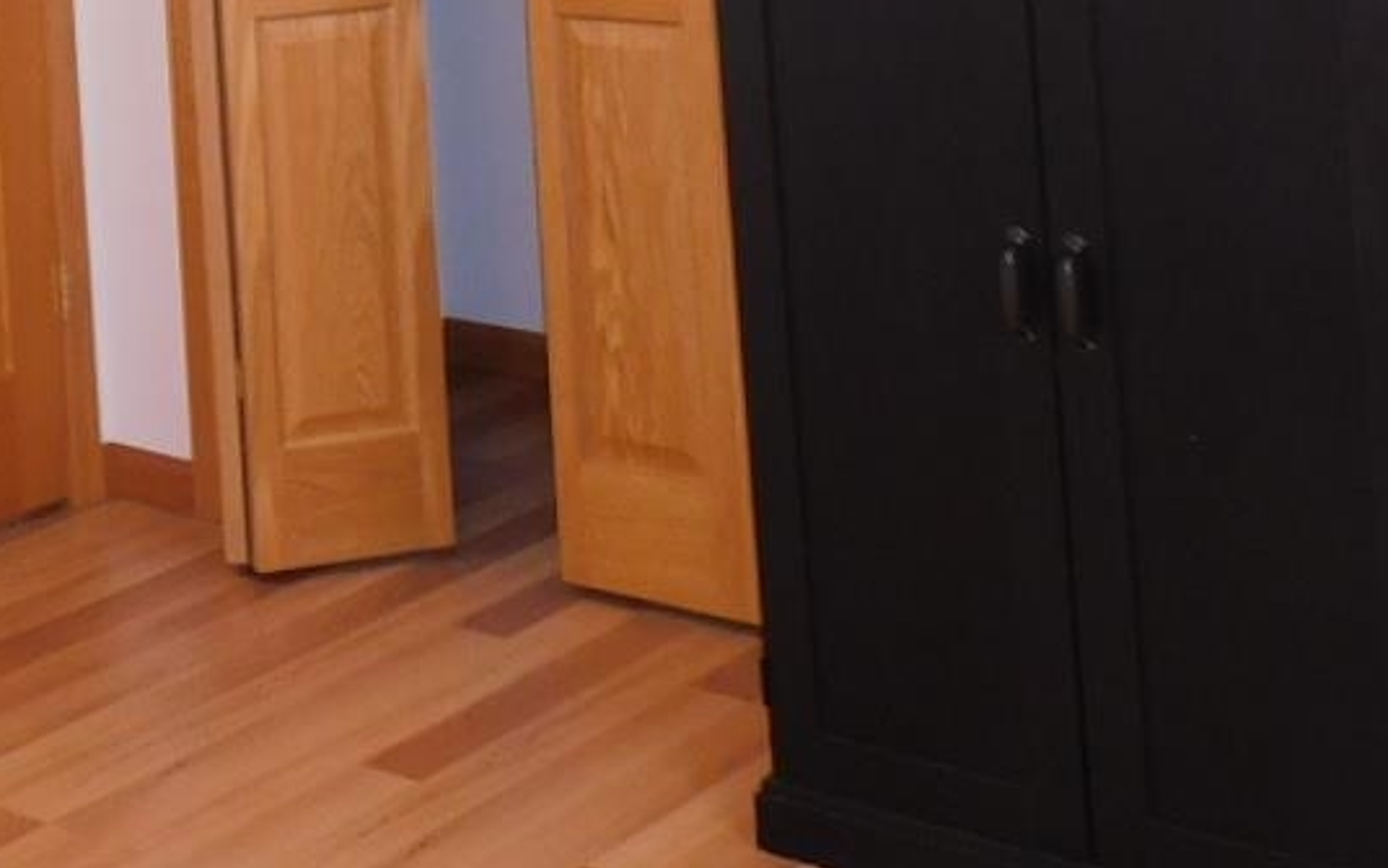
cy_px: -435
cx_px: 150
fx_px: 2875
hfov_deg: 26.3
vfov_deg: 15.8
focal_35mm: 76
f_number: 3.3
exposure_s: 1/30
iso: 200
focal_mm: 4.3
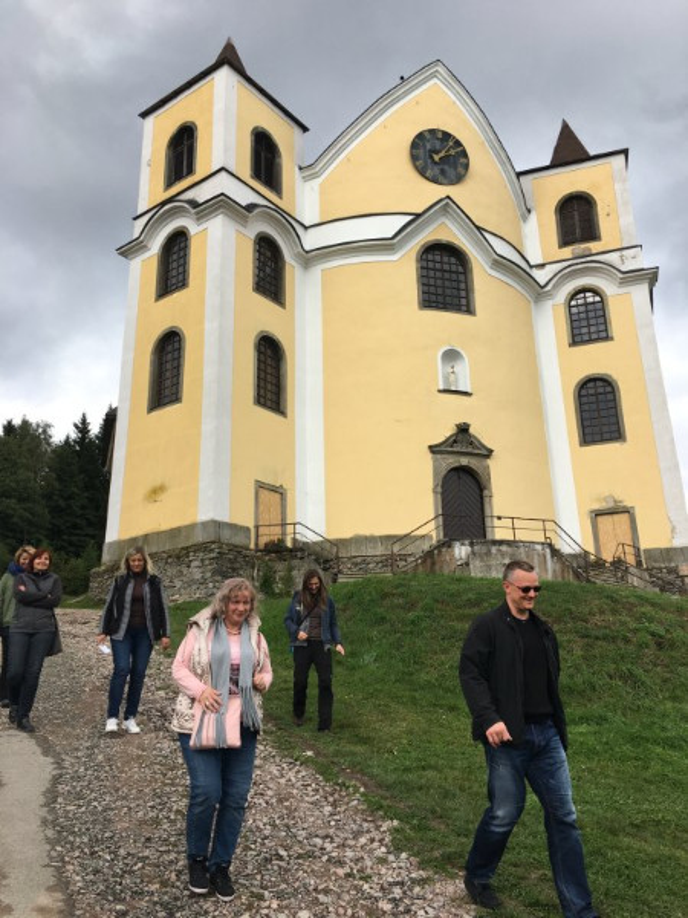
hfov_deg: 48.2
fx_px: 769
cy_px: 459
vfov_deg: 61.7
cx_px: 344
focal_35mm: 29
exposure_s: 1/601
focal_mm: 4.15
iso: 25
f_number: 2.2
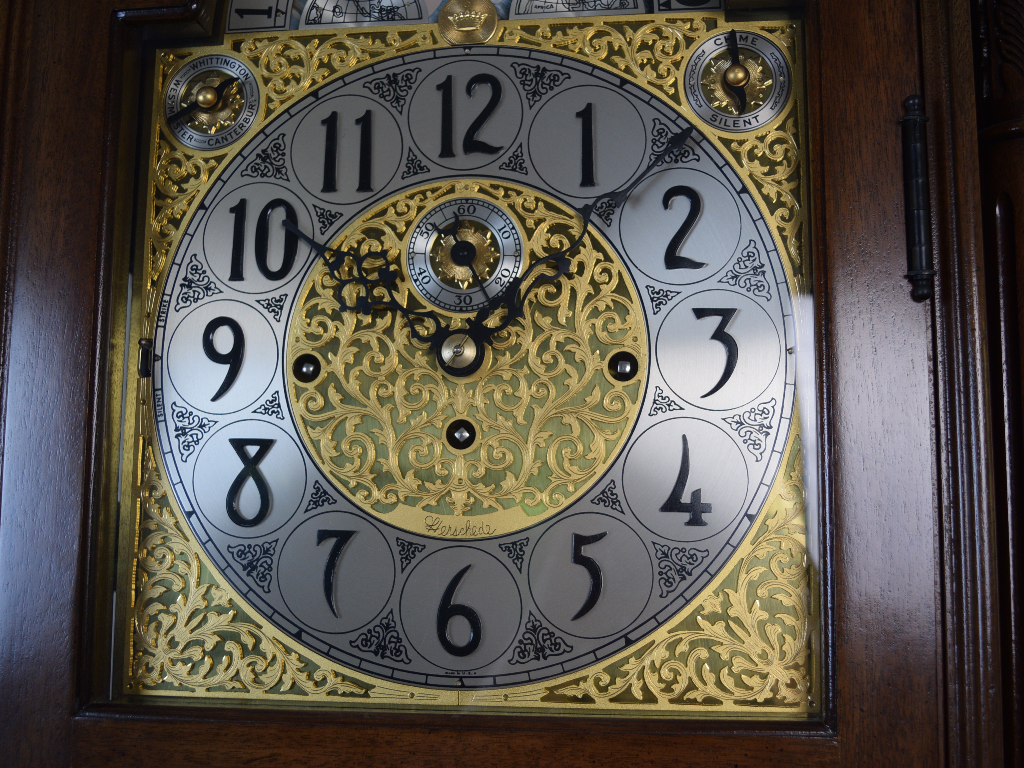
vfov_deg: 35.5
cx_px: 498
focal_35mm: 41
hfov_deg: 46.2
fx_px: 1199
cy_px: 384
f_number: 5
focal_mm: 25
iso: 400
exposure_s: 1/100
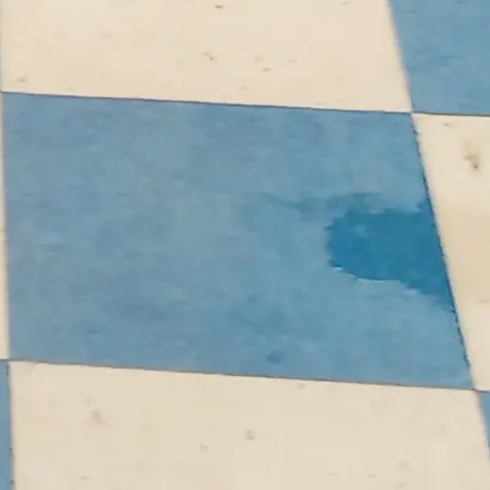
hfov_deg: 8.0
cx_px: -625
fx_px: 3251
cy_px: -954
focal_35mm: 203
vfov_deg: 7.6
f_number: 1.8
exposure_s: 1/50
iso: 469
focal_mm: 4.27
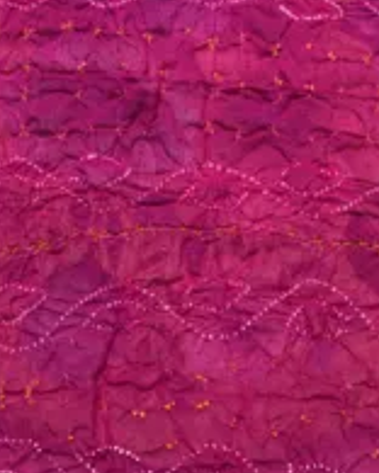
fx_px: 1640
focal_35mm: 117
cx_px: 190
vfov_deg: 16.1
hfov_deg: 13.2
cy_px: 8
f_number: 1.6
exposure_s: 1/100
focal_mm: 5.96
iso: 50
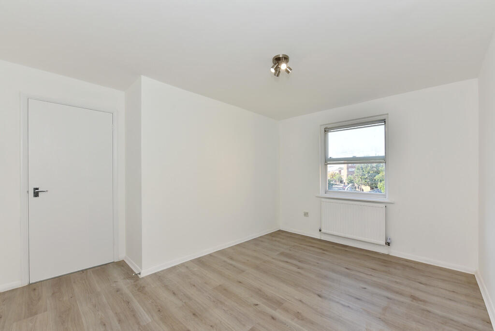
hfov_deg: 104.2
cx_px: 248
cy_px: 166
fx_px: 193
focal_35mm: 14
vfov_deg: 81.3
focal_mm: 14
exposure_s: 1/100
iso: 200
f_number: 8
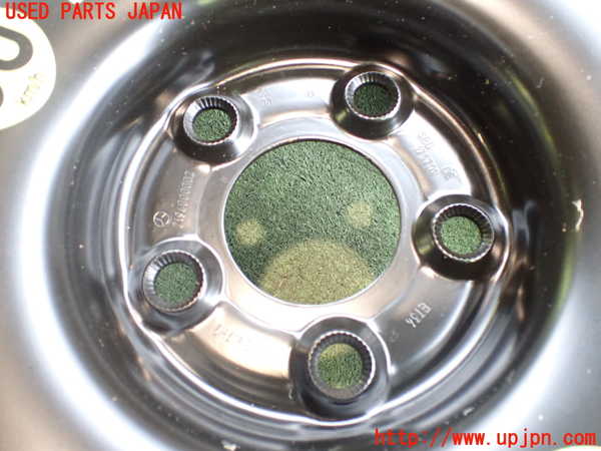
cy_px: 226
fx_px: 521
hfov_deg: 60.0
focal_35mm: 30
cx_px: 300
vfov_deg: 46.8
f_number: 2.3
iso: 800
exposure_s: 1/40
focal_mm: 5.4
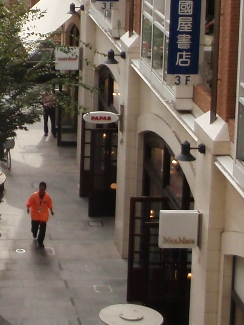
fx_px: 1203
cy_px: -57
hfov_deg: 11.2
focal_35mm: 128
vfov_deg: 14.9
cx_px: -106
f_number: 3.2
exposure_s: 1/320
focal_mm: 5
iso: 64
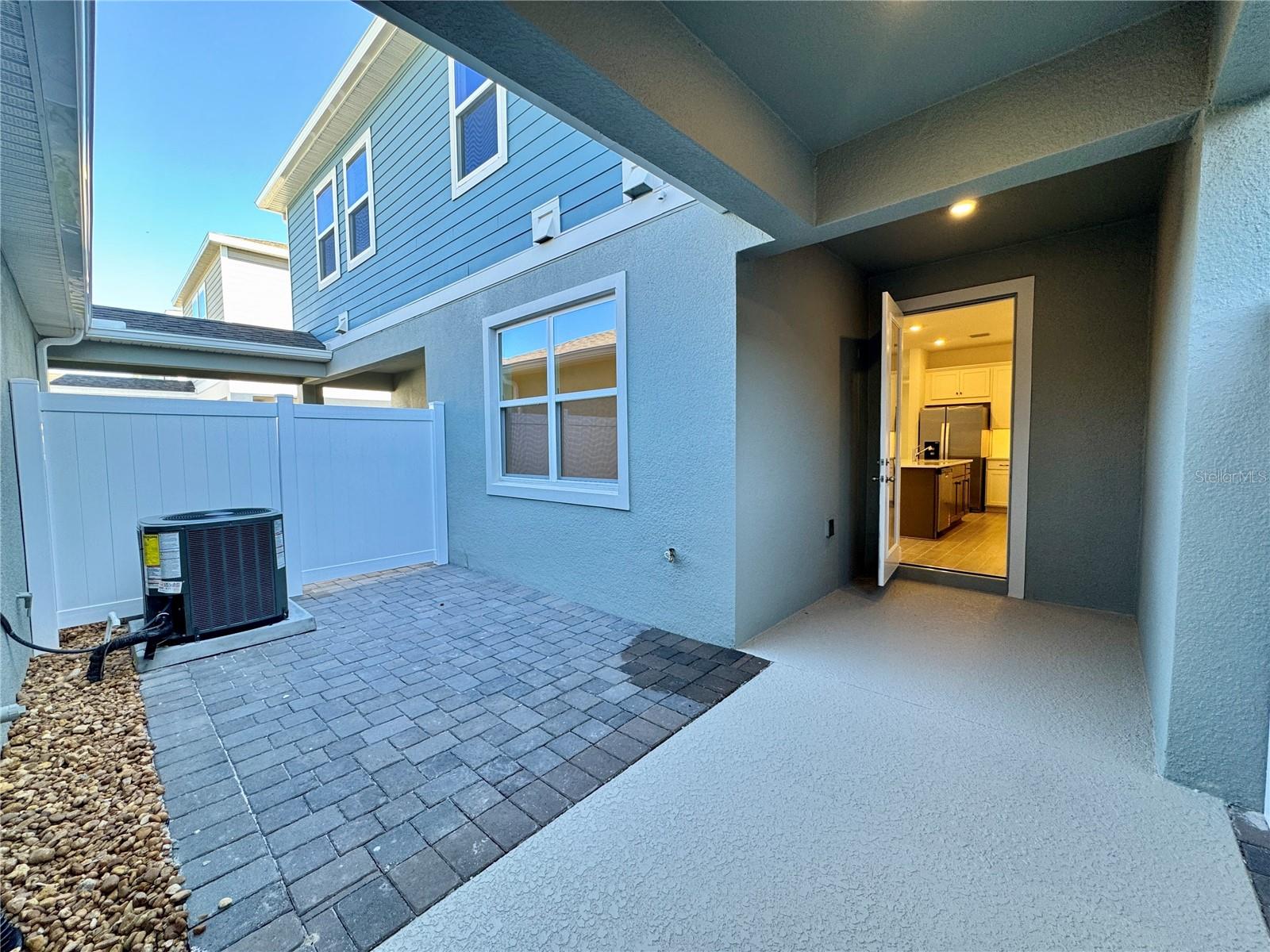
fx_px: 514
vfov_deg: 85.7
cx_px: 635
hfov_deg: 102.1
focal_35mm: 14
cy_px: 476
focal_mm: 2.22
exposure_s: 1/120
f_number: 2.2
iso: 125
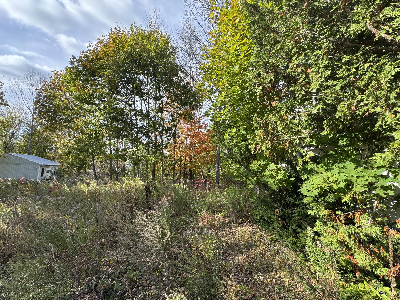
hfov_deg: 102.1
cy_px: 150
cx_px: 200
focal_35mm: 14
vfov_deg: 85.7
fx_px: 162
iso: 40
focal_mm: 2.22
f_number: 2.2
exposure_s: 1/418
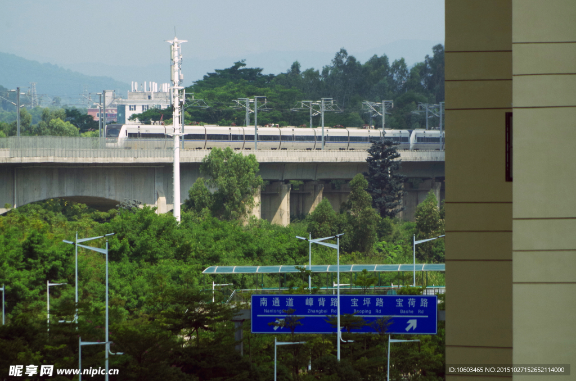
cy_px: 190
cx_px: 288
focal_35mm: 450
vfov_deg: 3.0
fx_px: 7184
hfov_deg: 4.6
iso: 280
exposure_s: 1/1000
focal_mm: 300
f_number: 8
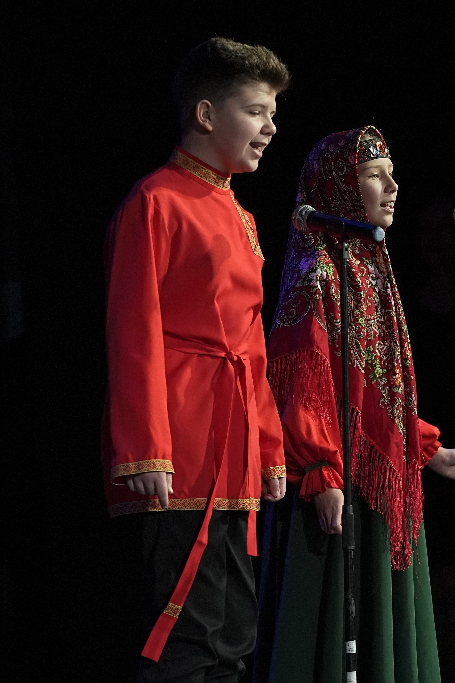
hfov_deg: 4.8
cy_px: 443
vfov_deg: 7.2
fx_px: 5459
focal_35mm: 288
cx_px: 310
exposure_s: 1/400
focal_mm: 140
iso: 2500
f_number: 4
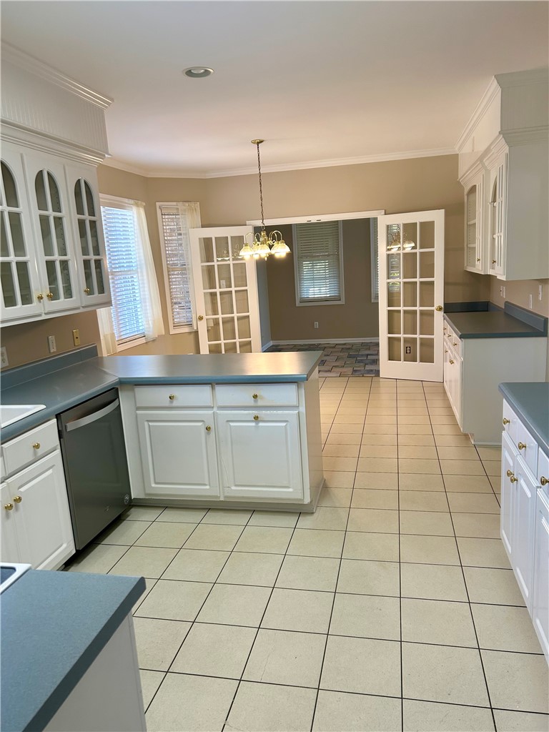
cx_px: 274
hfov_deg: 53.1
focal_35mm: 26
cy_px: 366
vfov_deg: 67.3
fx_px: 550
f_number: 1.5
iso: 100
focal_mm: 5.7
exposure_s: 1/120
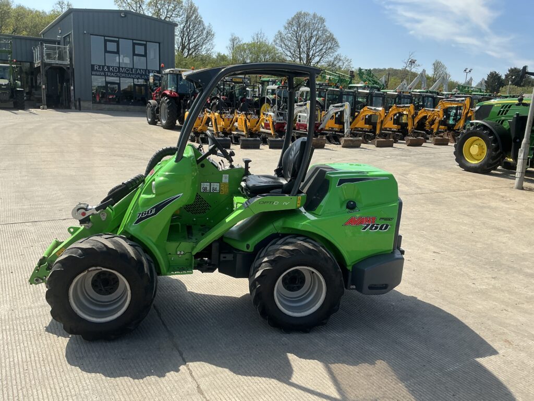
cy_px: 200
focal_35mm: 28
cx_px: 267
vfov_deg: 49.7
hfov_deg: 63.4
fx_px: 432
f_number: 1.8
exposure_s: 1/1279
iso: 25
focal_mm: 3
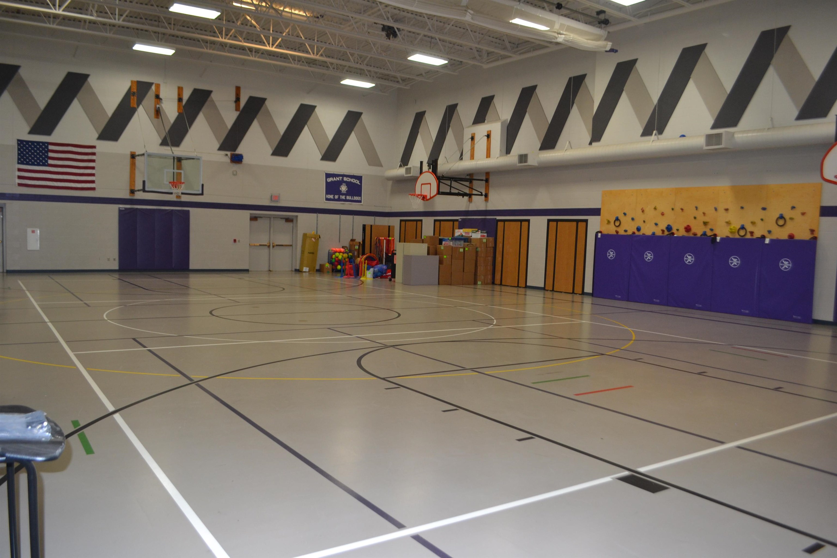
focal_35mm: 27
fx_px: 628
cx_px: 418
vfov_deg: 47.9
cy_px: 279
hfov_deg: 67.4
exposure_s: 1/60
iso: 560
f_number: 3.5
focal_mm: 18
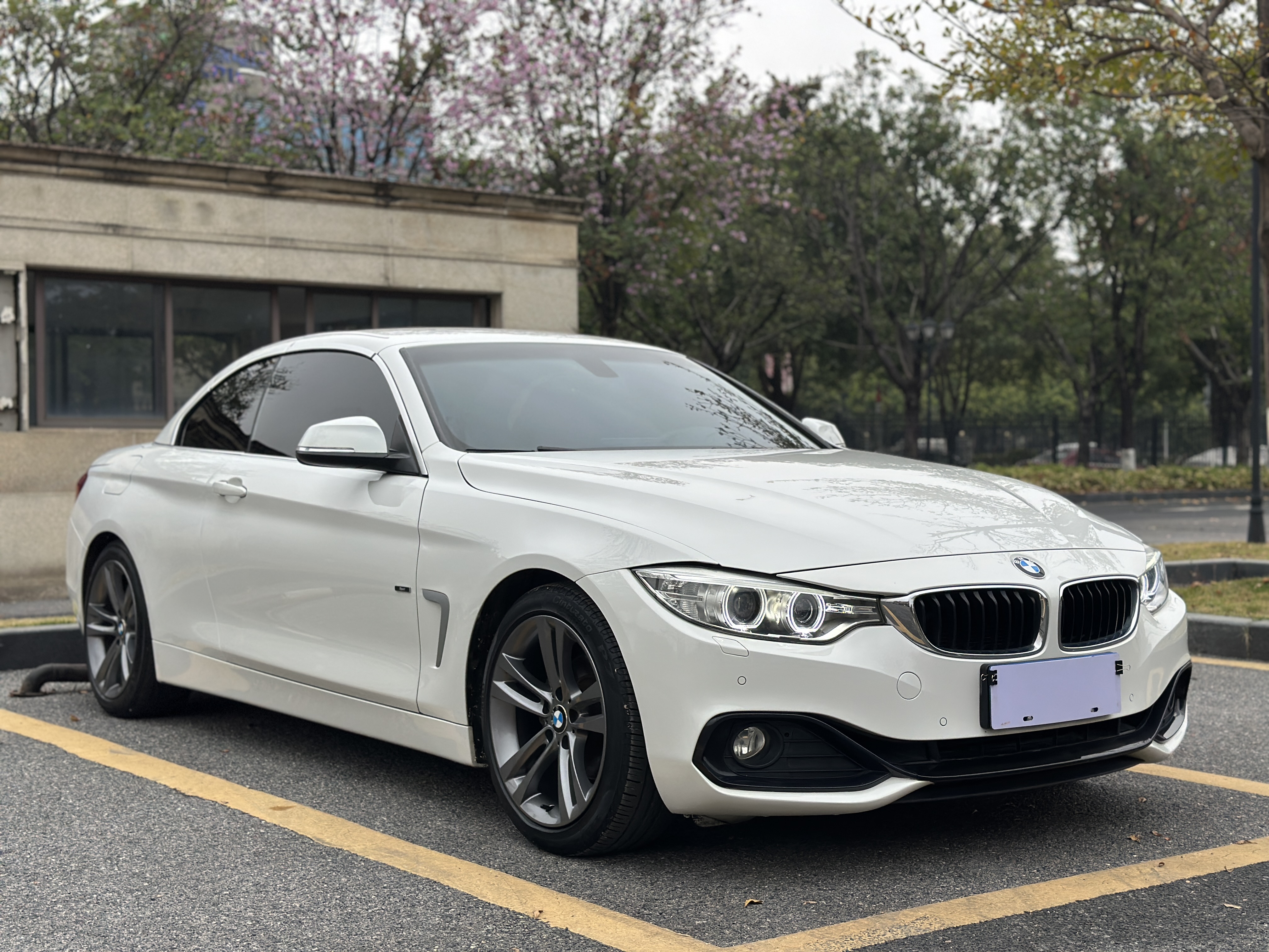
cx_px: 634
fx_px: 1760
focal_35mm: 48
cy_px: 476
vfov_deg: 30.3
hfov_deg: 39.7
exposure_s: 1/1323
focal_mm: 6.86
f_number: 1.78
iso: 80
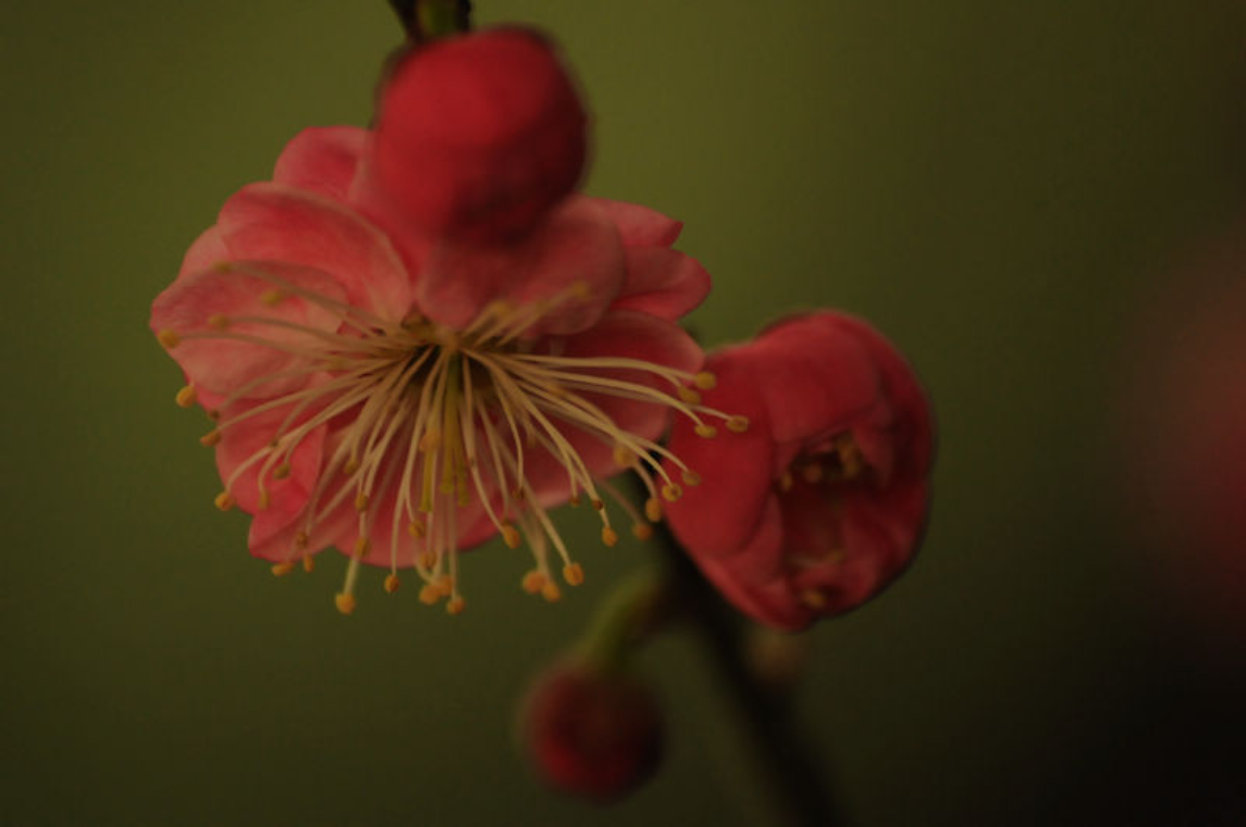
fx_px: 15553
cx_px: 623
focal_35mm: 450
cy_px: 414
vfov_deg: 3.0
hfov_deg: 4.6
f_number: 5.6
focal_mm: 300
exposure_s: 1/60
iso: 800
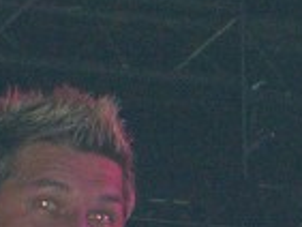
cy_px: 422
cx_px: 319
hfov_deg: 4.1
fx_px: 4235
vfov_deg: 3.1
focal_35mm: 485
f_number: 5.1
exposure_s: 1/60
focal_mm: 23.7
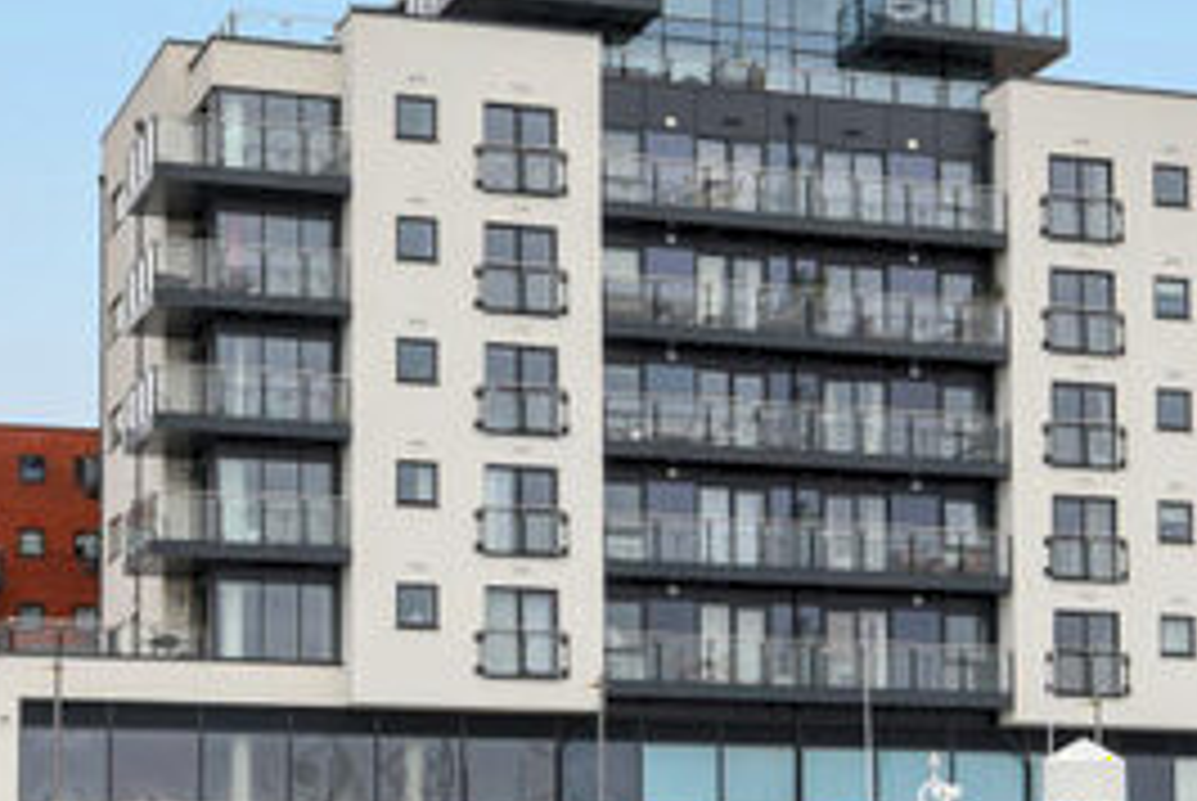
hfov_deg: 22.1
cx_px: 612
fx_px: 3062
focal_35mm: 92
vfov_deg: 14.9
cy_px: 256
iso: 400
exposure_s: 1/60
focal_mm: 35
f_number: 7.1
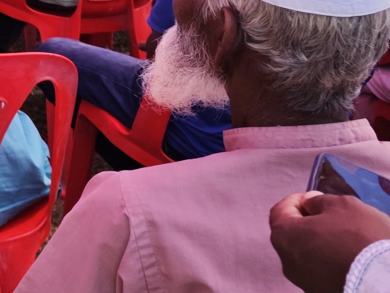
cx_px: -509
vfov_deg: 11.7
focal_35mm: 114
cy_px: -293
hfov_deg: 13.4
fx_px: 1285
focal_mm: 6.68
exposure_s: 1/810
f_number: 1.44
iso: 50
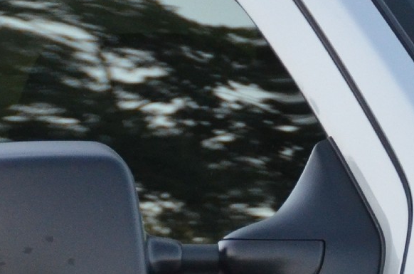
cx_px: 442
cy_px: 478
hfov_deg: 2.1
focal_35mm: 967
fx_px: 11093
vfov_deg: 1.4
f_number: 5.6
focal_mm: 150
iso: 1600
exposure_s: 1/500
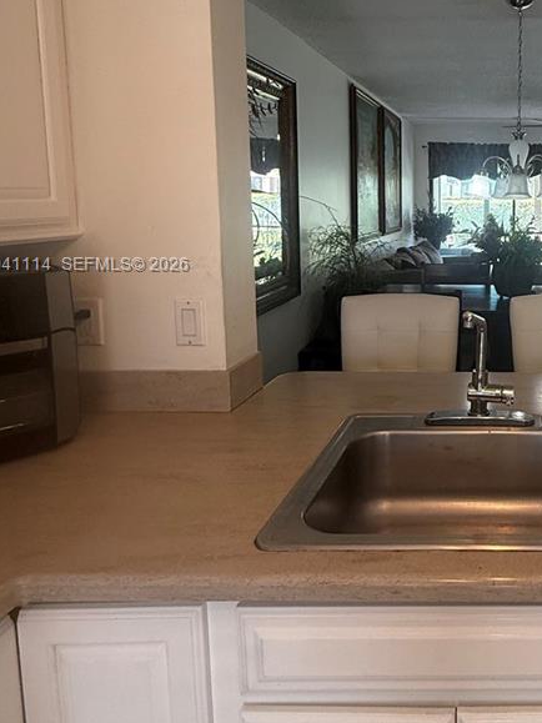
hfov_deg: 42.7
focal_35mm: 29
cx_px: 520
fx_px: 606
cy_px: 266
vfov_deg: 60.8
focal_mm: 2.22
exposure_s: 1/120
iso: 200
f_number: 2.2
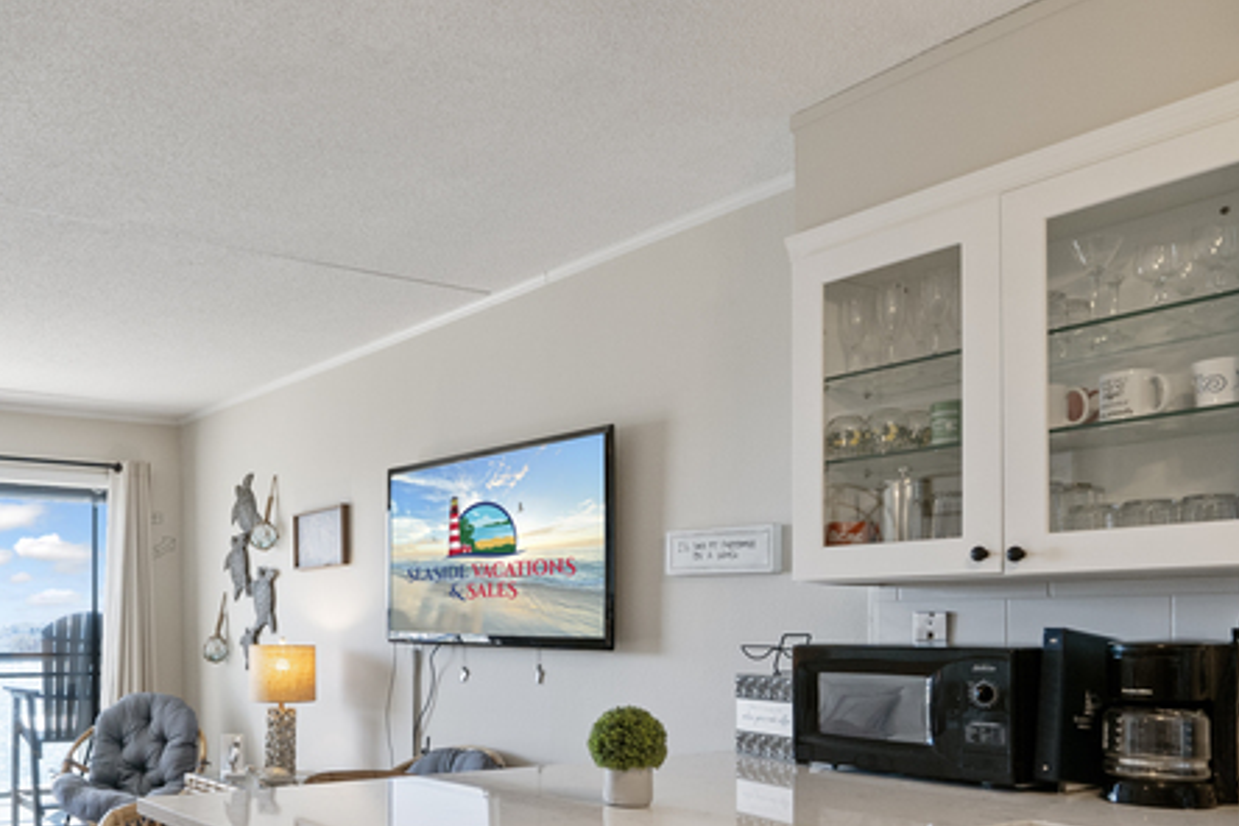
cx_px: 271
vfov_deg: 42.4
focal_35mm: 30
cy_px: 613
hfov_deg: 57.9
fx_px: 1032
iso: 320
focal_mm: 13
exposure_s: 1/20
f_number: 8
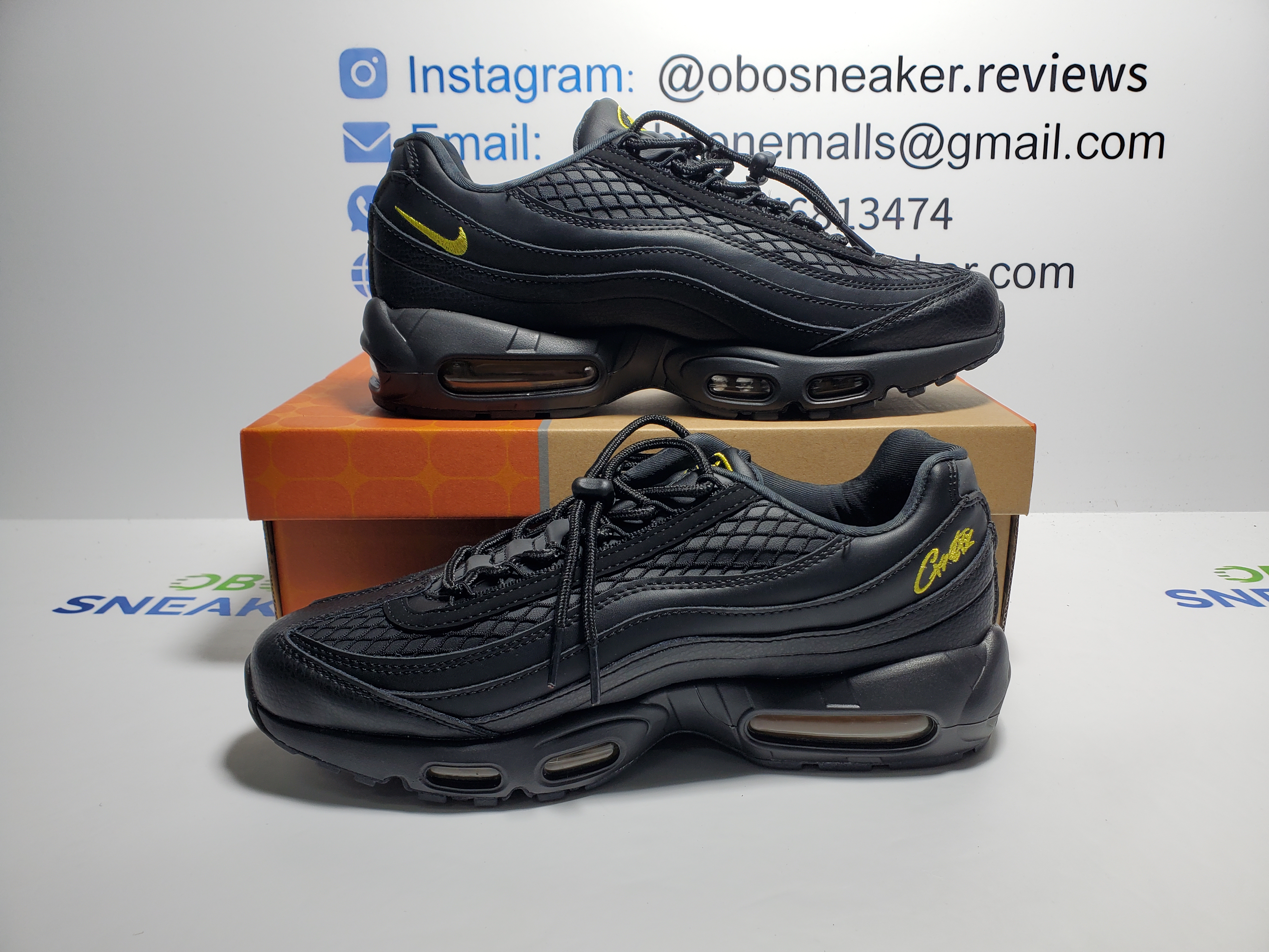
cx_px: 634
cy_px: 476
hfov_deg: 67.3
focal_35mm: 26
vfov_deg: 53.1
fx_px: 953
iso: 50
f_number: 2.4
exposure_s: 1/220
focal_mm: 4.3
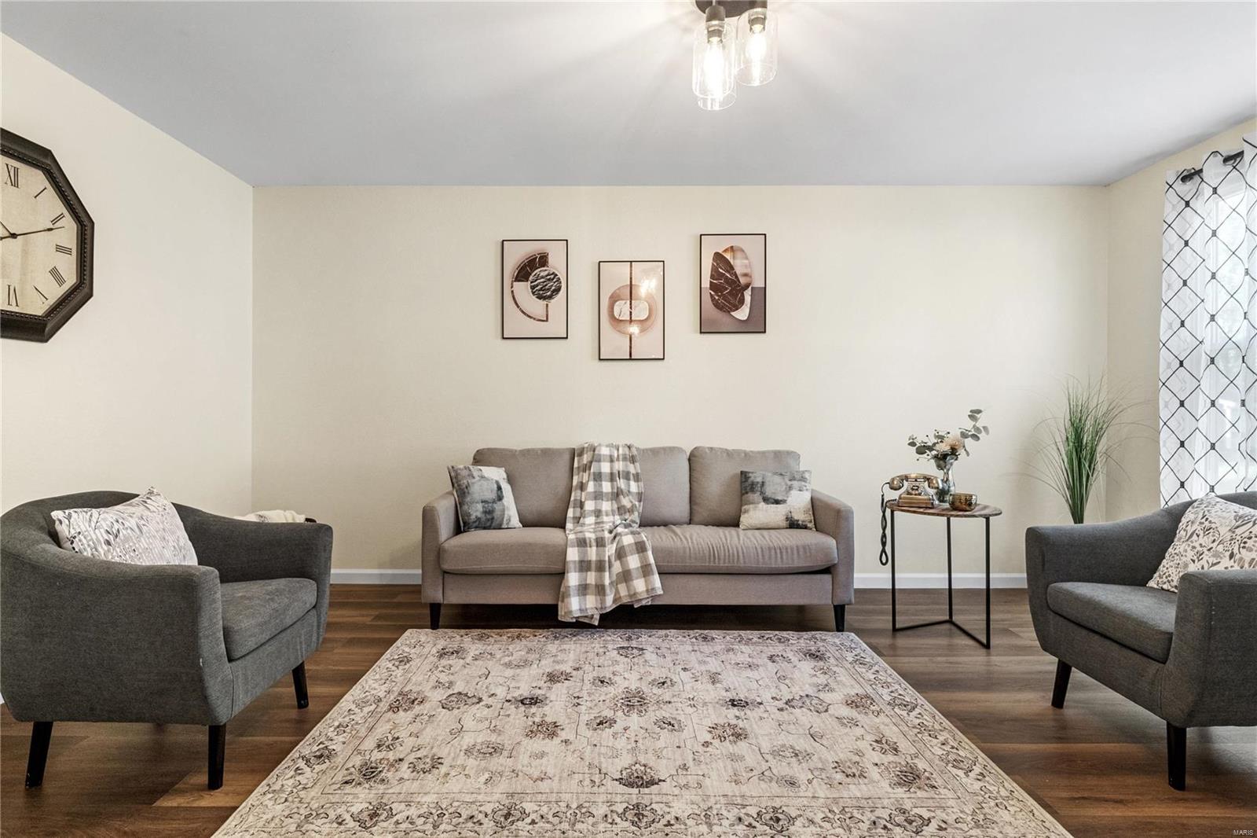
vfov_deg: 67.4
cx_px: 628
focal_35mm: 18
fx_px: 628
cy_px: 419
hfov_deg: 90.0
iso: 400
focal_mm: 9
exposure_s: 1/20
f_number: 8
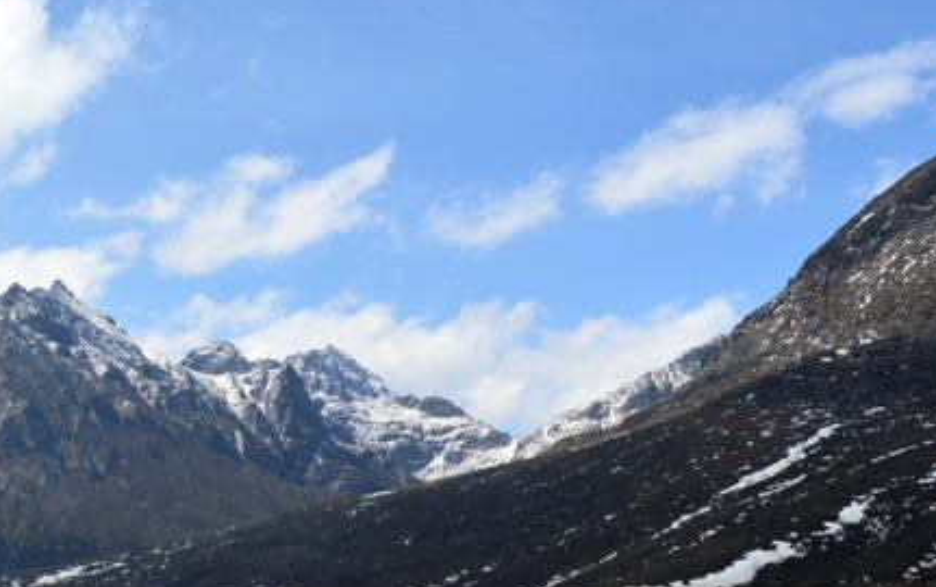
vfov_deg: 25.2
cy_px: 394
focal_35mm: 51
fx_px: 1302
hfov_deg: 37.9
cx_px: 165
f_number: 11
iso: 360
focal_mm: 18
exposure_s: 1/500
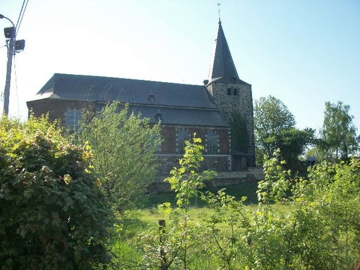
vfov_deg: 44.2
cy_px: 135
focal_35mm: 32
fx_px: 333
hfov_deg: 56.8
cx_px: 180
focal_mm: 5.7
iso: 80
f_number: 8.8
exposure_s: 1/100
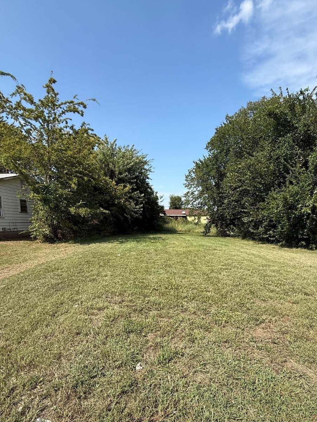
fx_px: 220
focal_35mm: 18
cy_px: 247
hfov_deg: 71.6
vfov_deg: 87.0
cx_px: 163
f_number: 2.2
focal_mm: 2.22
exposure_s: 1/1368
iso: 50
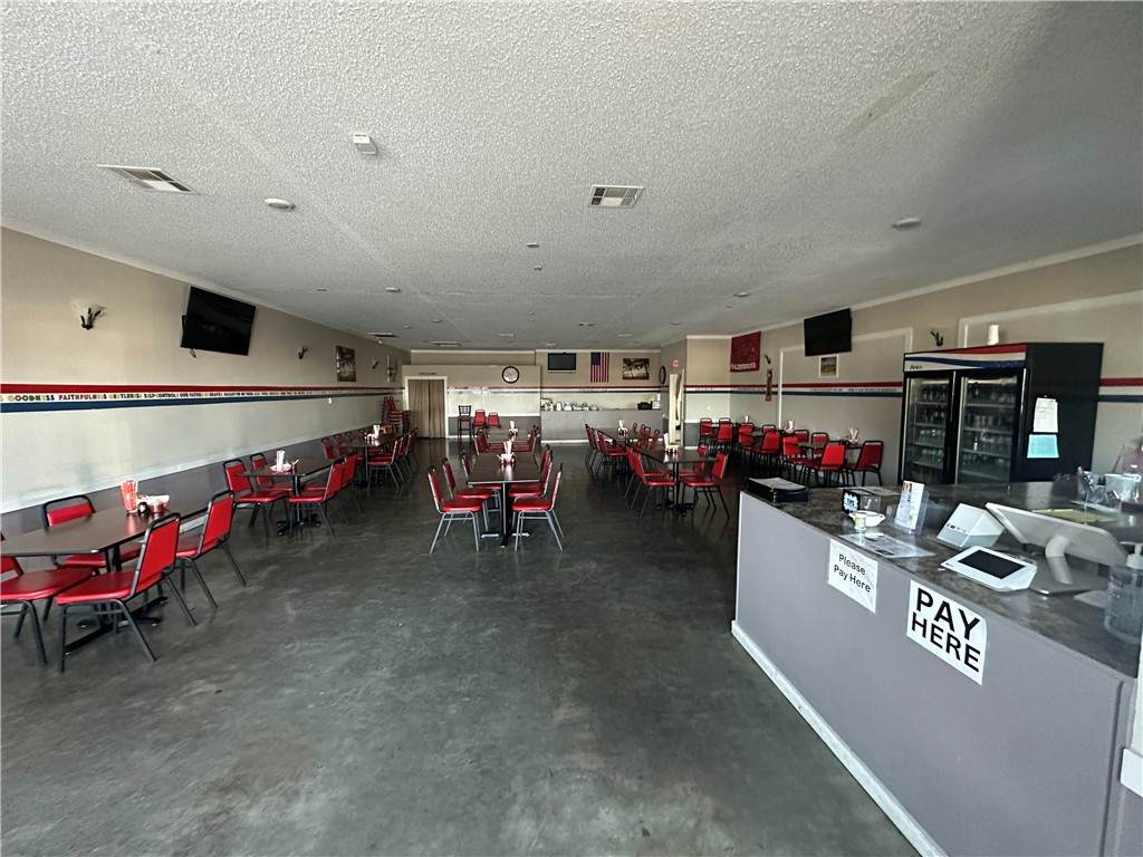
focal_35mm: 14
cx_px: 572
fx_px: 462
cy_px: 428
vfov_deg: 85.7
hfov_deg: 102.1
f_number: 2.2
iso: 1000
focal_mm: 2.22
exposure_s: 1/60
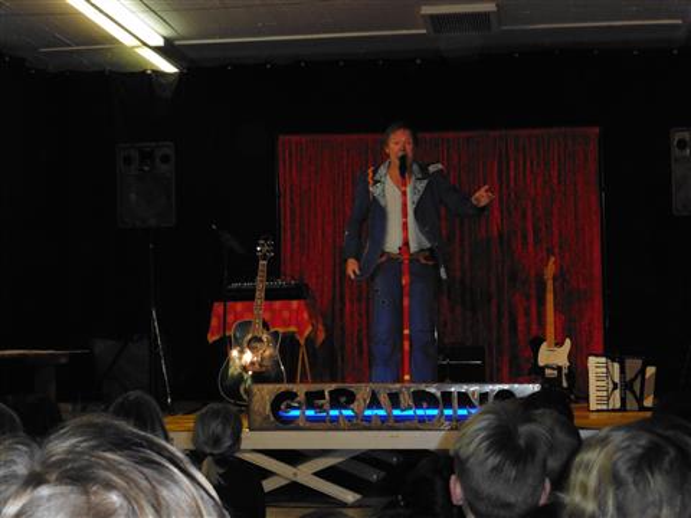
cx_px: 346
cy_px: 259
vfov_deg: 22.3
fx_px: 1317
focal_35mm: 66
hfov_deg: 29.4
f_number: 4.9
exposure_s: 1/200
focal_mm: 11.7
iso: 800
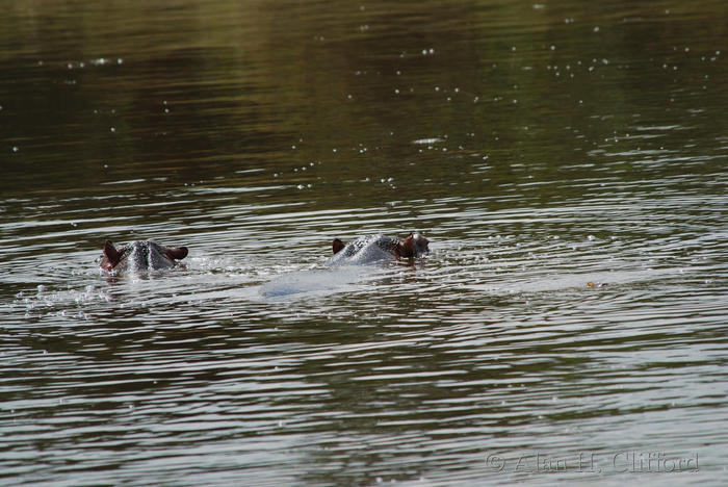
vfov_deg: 2.3
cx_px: 364
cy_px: 244
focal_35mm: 600
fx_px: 12143
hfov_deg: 3.4
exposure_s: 1/400
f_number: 5.6
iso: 100
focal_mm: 400
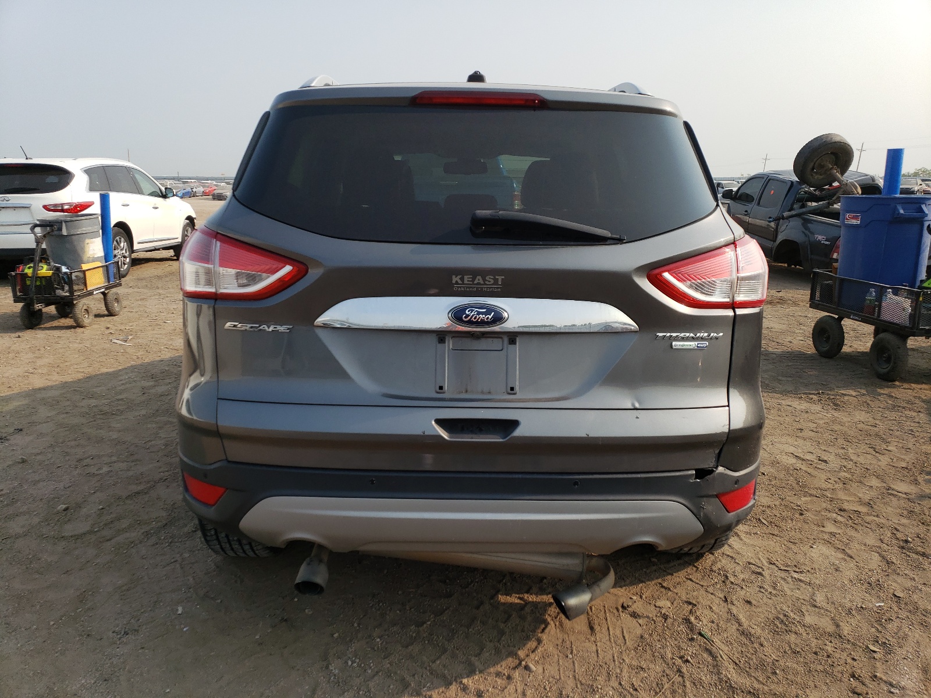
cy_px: 349
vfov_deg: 53.1
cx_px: 466
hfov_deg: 67.3
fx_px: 699
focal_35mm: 26
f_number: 1.5
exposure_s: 1/2500
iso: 50
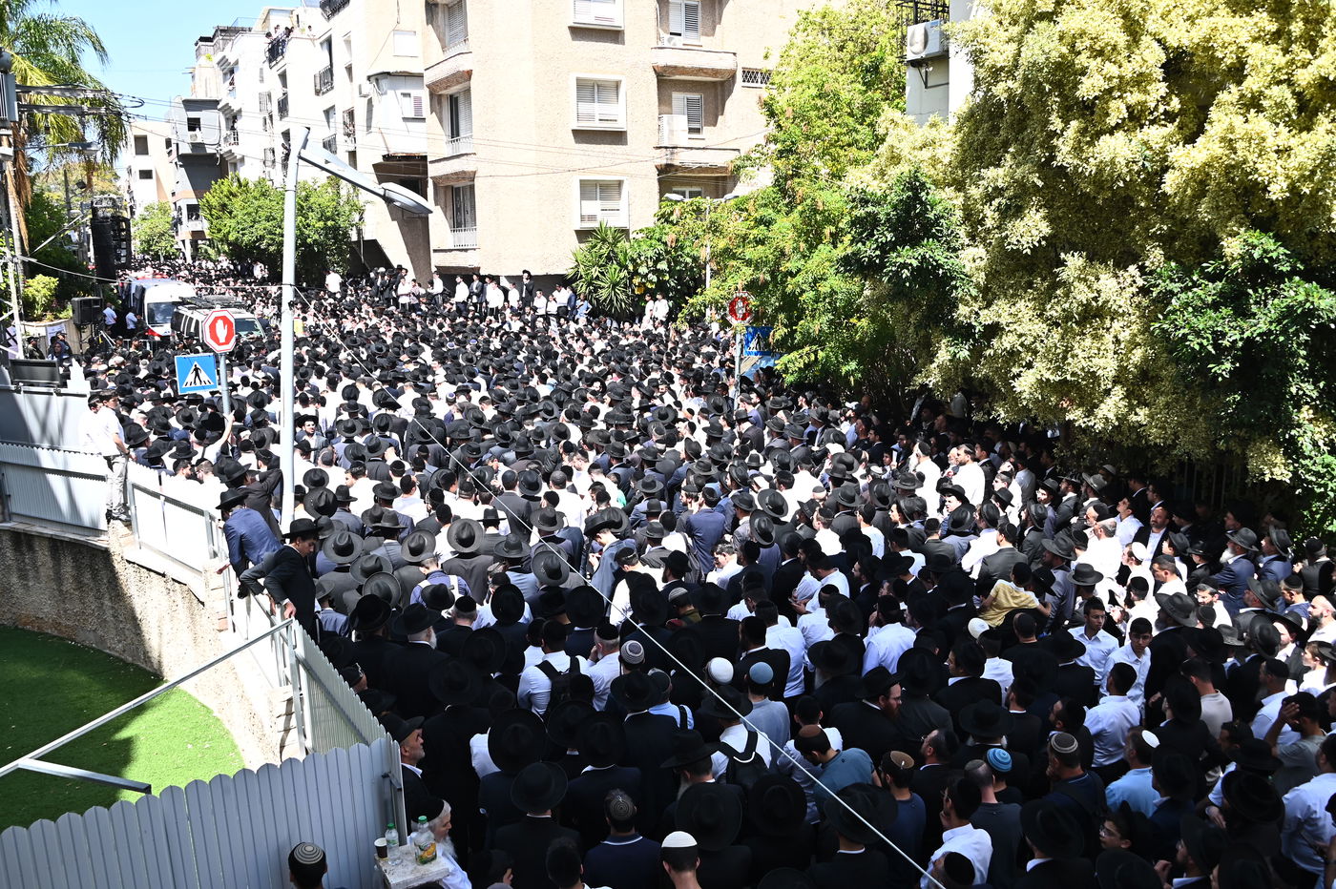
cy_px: 444
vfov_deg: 46.4
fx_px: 1039
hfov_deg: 65.5
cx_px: 668
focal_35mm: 28
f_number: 10
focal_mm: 28
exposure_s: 1/160
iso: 320
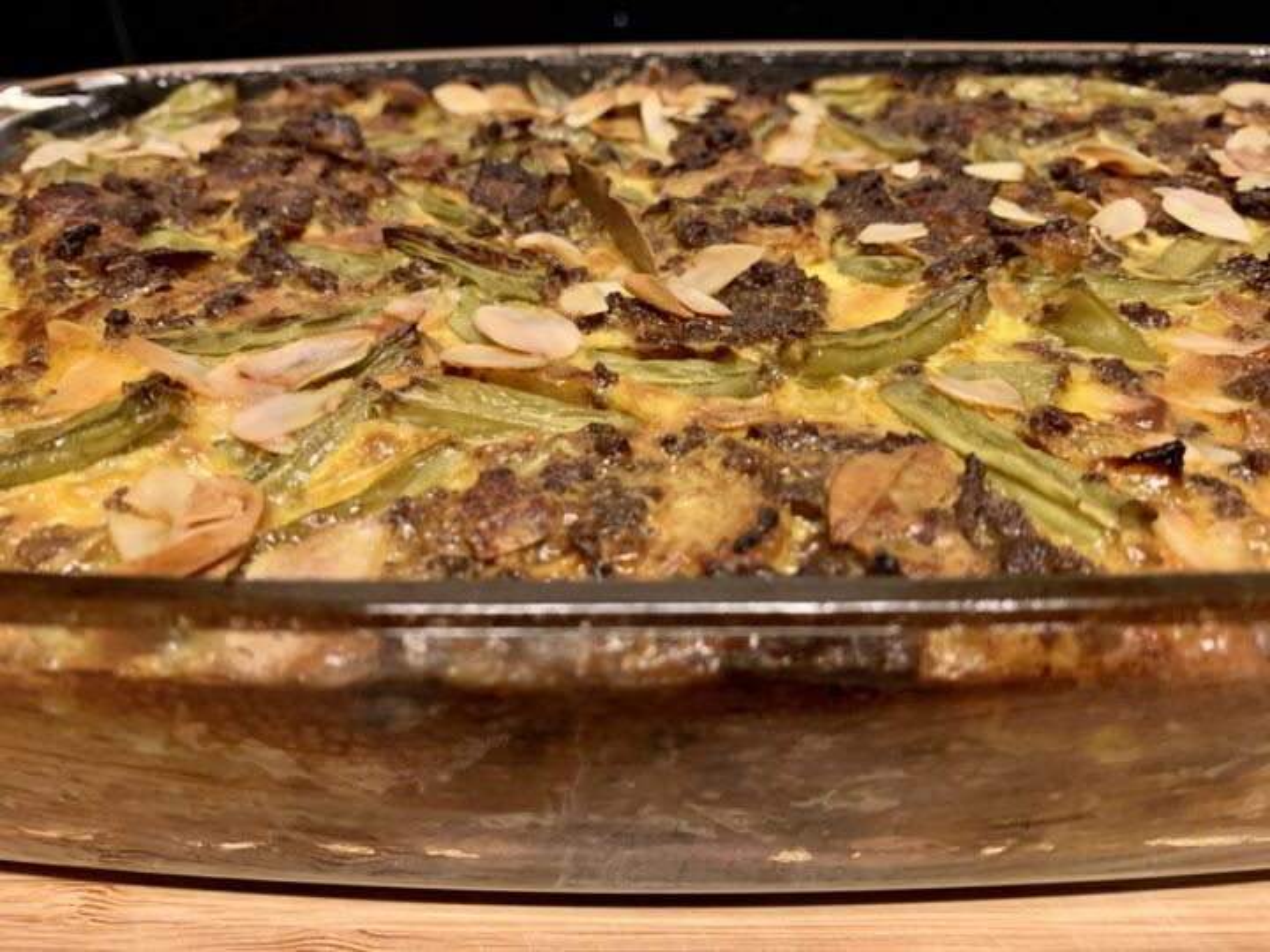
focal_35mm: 26
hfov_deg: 67.3
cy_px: 476
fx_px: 954
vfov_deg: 53.1
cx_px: 635
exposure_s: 1/50
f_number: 1.8
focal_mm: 4.25
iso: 320
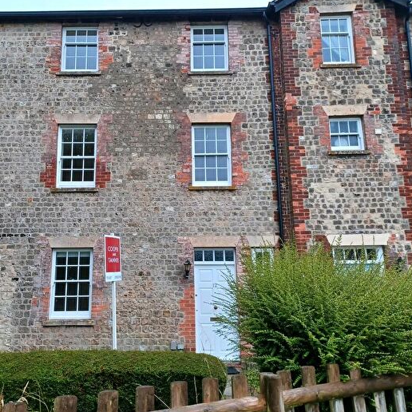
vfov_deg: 54.0
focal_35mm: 30
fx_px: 404
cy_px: 206
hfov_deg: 53.6
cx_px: 163
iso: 64
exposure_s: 1/50
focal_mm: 4.6
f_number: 1.8
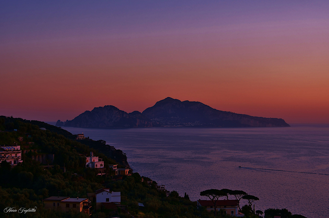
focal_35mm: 66
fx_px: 602
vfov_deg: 20.5
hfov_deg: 30.6
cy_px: 109
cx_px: 164
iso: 100
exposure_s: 1/100
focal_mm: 44
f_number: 5
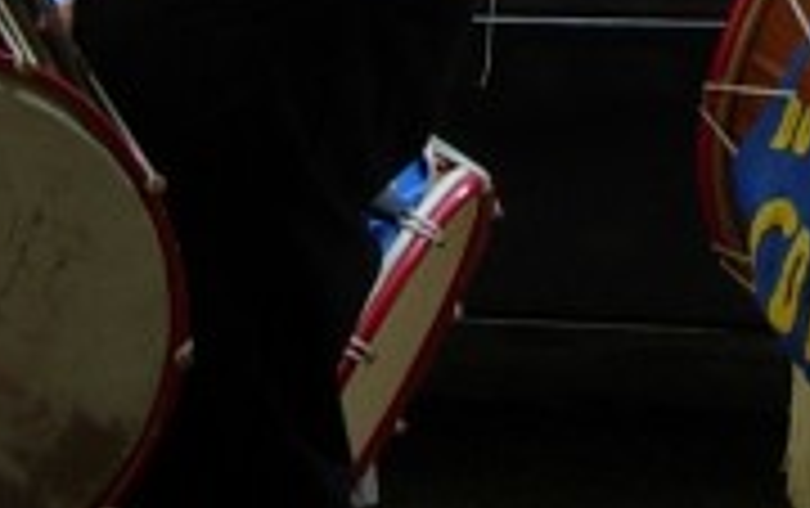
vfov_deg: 4.5
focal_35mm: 287
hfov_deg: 7.2
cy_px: -661
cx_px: 1152
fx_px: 6343
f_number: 3.5
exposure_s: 1/264
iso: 64
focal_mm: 12.7
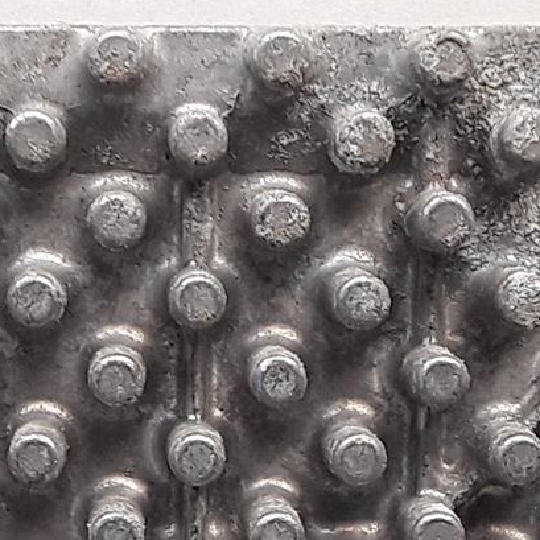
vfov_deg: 13.8
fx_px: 2188
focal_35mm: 124
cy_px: 605
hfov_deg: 14.0
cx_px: 144
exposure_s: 1/50
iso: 40
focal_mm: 2.91
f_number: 1.9
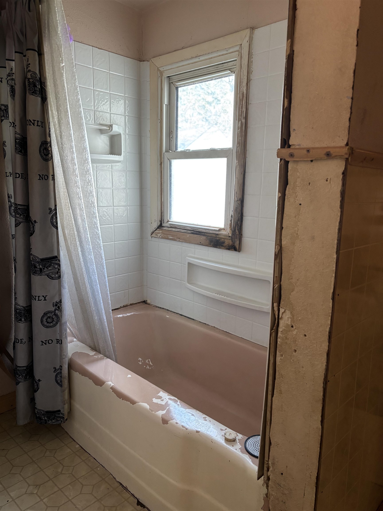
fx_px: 384
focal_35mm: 26
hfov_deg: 53.1
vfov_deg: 67.3
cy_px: 256
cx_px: 192
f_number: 1.6
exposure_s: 1/60
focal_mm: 5.96
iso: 200
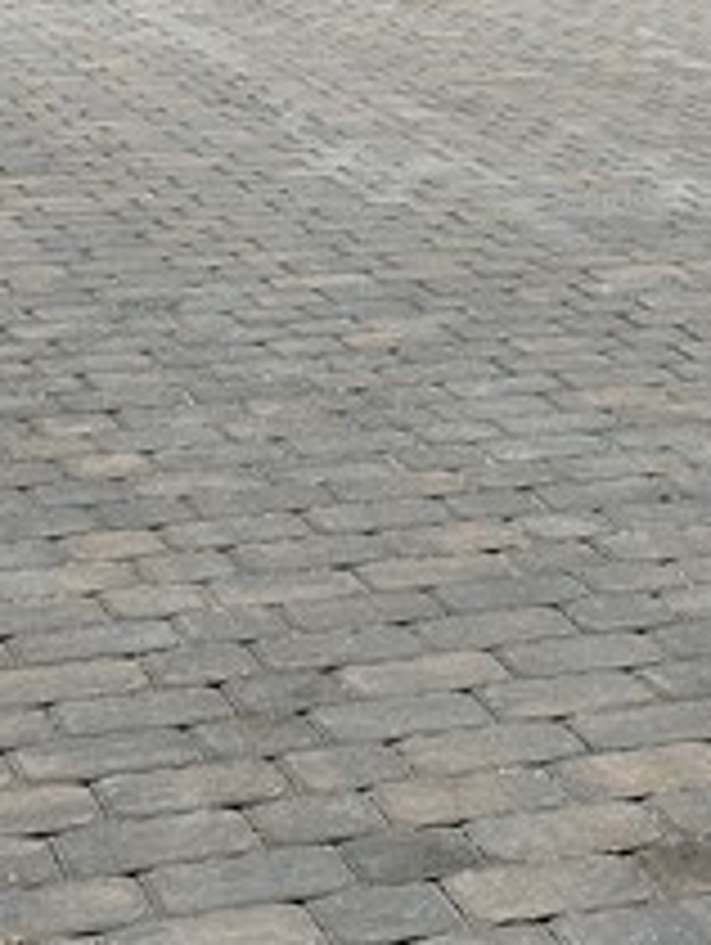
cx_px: 846
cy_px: -261
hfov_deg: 12.9
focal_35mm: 112
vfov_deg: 16.6
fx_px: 3061
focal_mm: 6.3
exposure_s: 1/1433
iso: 10
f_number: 1.7
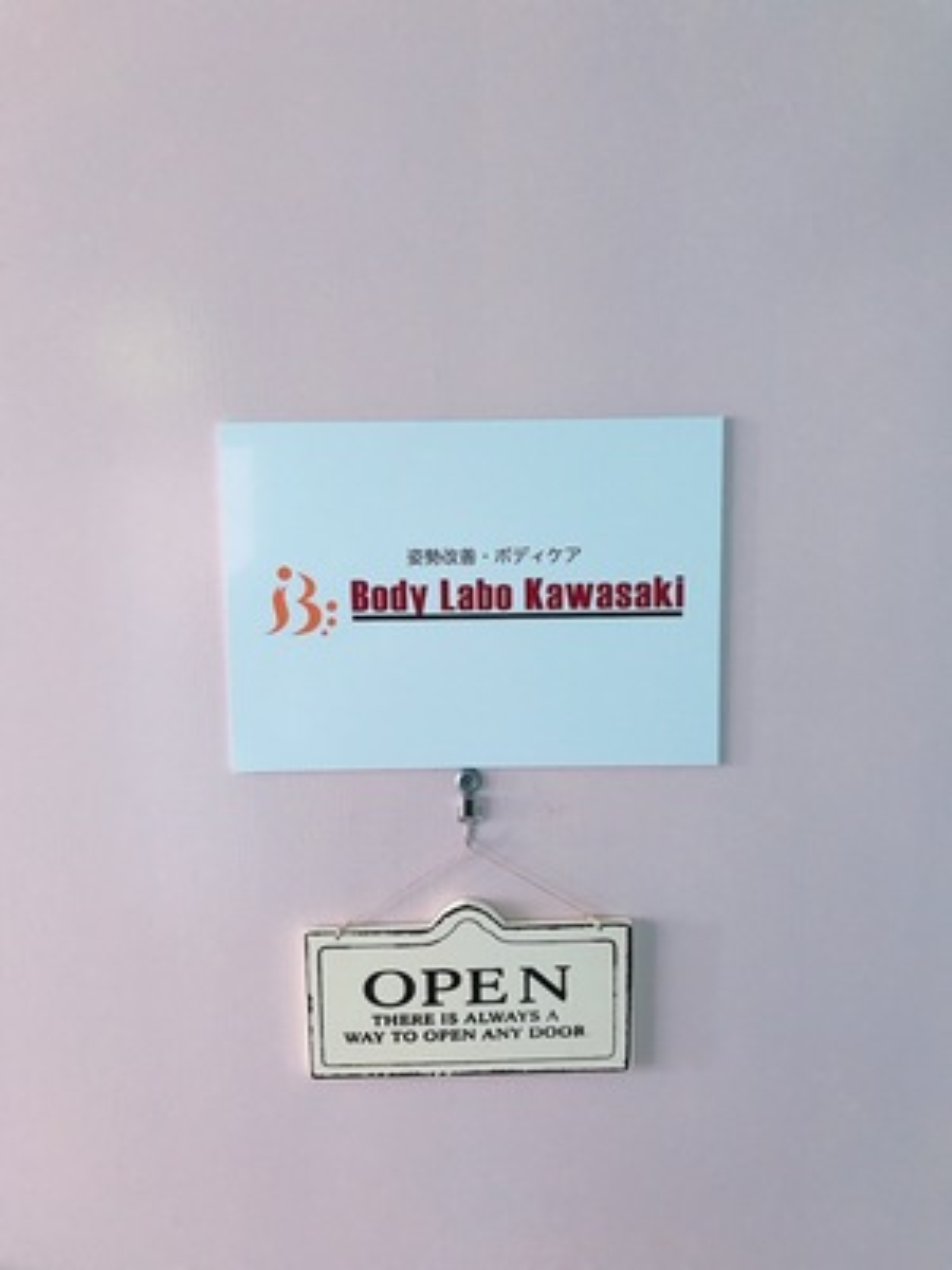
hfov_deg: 49.7
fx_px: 1027
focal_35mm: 28
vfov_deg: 63.4
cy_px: 635
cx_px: 476
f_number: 1.8
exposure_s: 1/14
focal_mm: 3.99
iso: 100
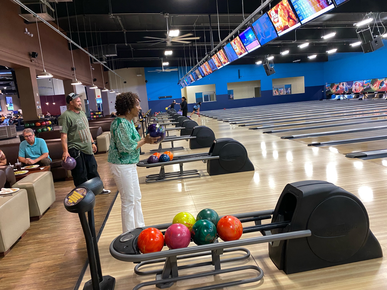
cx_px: 194
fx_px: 291
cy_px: 145
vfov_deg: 53.1
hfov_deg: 67.3
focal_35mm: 26
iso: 400
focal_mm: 4.25
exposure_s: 1/40
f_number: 1.8
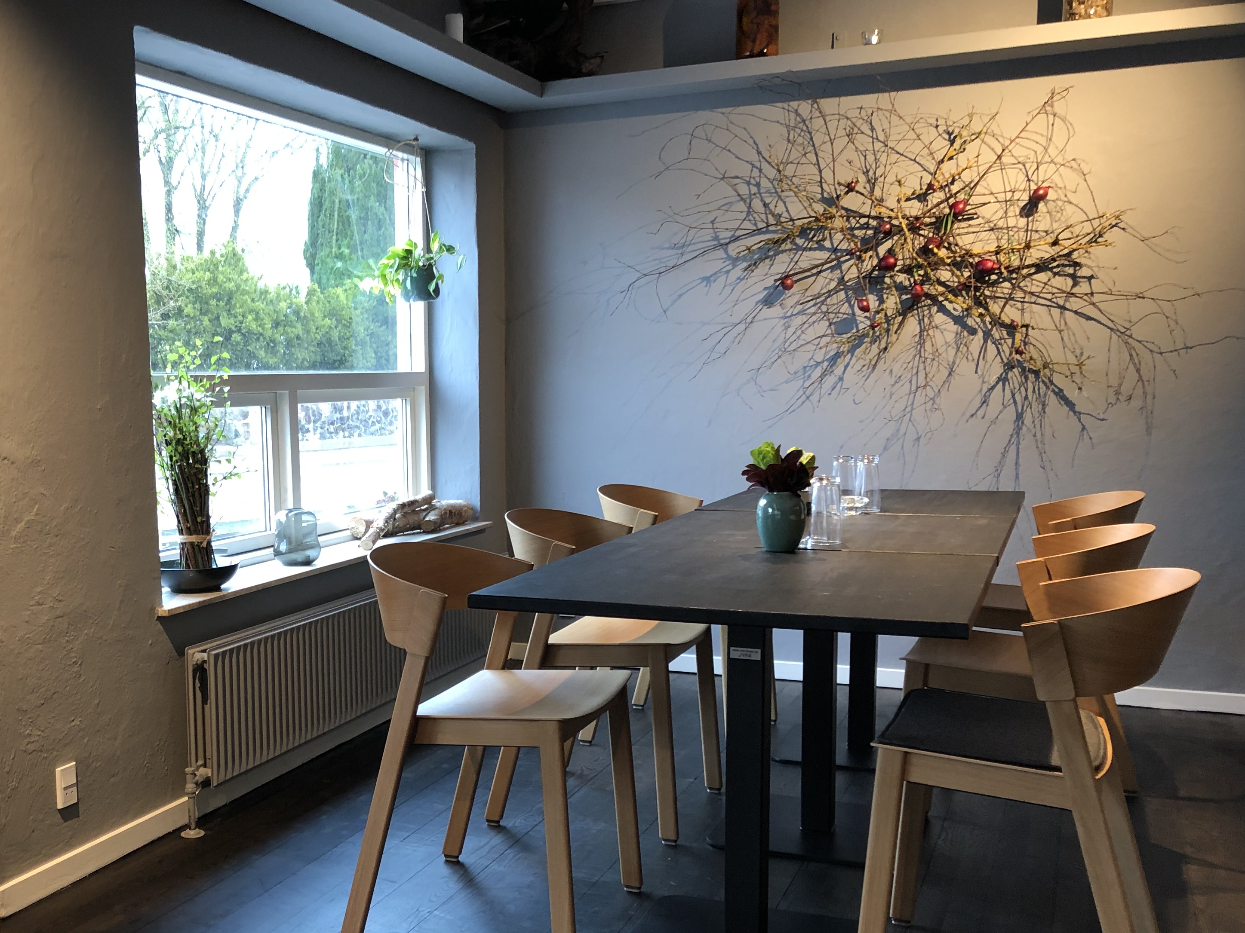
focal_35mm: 39
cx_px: 416
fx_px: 1403
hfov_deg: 47.1
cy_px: 590
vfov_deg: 36.6
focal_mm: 3.99
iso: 40
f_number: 1.8
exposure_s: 1/17
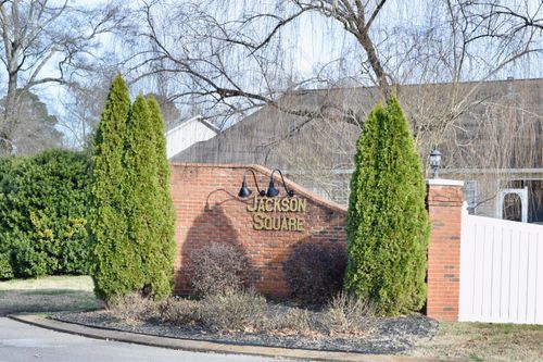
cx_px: 272
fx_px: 1244
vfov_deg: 16.5
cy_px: 181
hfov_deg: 24.6
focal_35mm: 82
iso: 100
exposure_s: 1/100
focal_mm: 55
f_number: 5.6
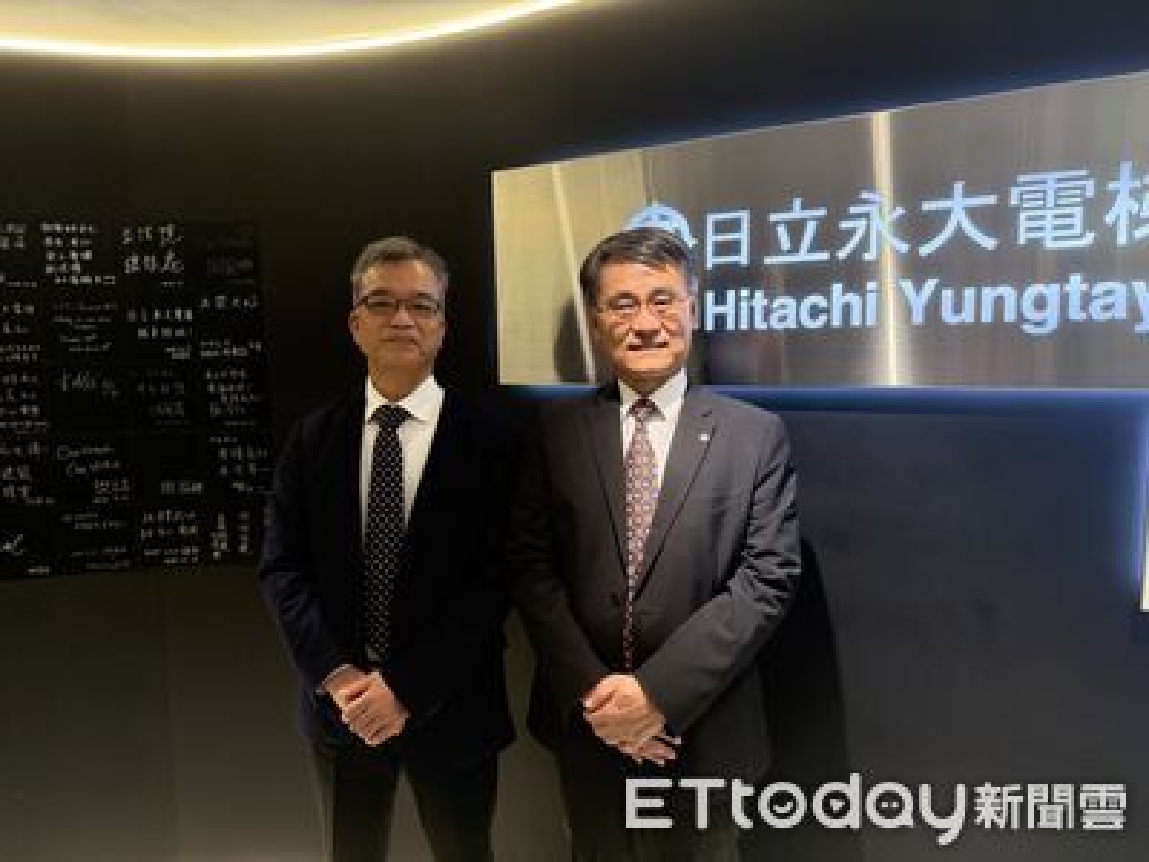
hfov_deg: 71.6
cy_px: 431
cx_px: 574
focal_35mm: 24
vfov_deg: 56.8
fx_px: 797
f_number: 1.78
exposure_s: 1/125
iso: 200
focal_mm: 6.76
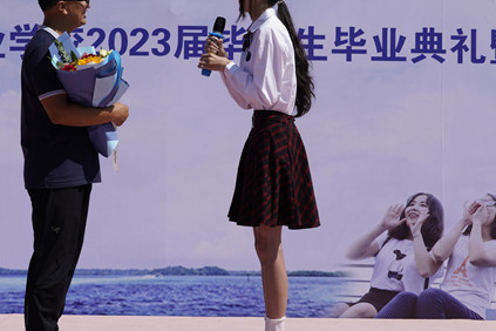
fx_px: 2053
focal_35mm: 149
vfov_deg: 9.2
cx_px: 220
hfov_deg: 13.8
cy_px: 69
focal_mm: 63
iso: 100
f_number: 8
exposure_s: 1/500
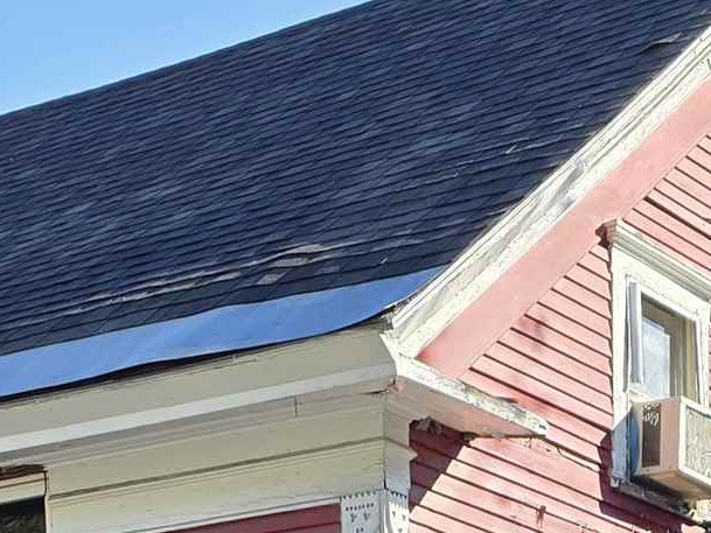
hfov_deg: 16.6
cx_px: 706
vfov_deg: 11.2
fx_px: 2383
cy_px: 1158
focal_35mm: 116
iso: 80
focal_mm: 6.3
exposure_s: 1/1737
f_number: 1.7
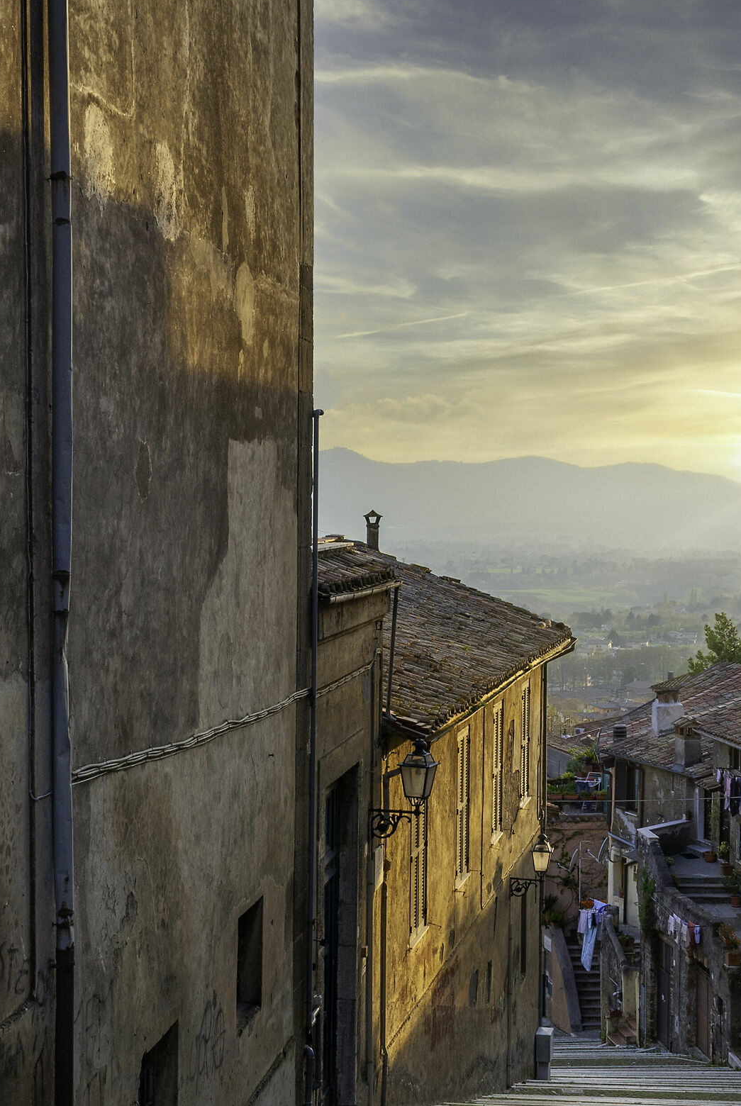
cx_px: 366
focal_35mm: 60
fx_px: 1846
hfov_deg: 22.7
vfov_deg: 33.3
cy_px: 596
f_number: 7.1
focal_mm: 26
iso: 200
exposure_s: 1/60
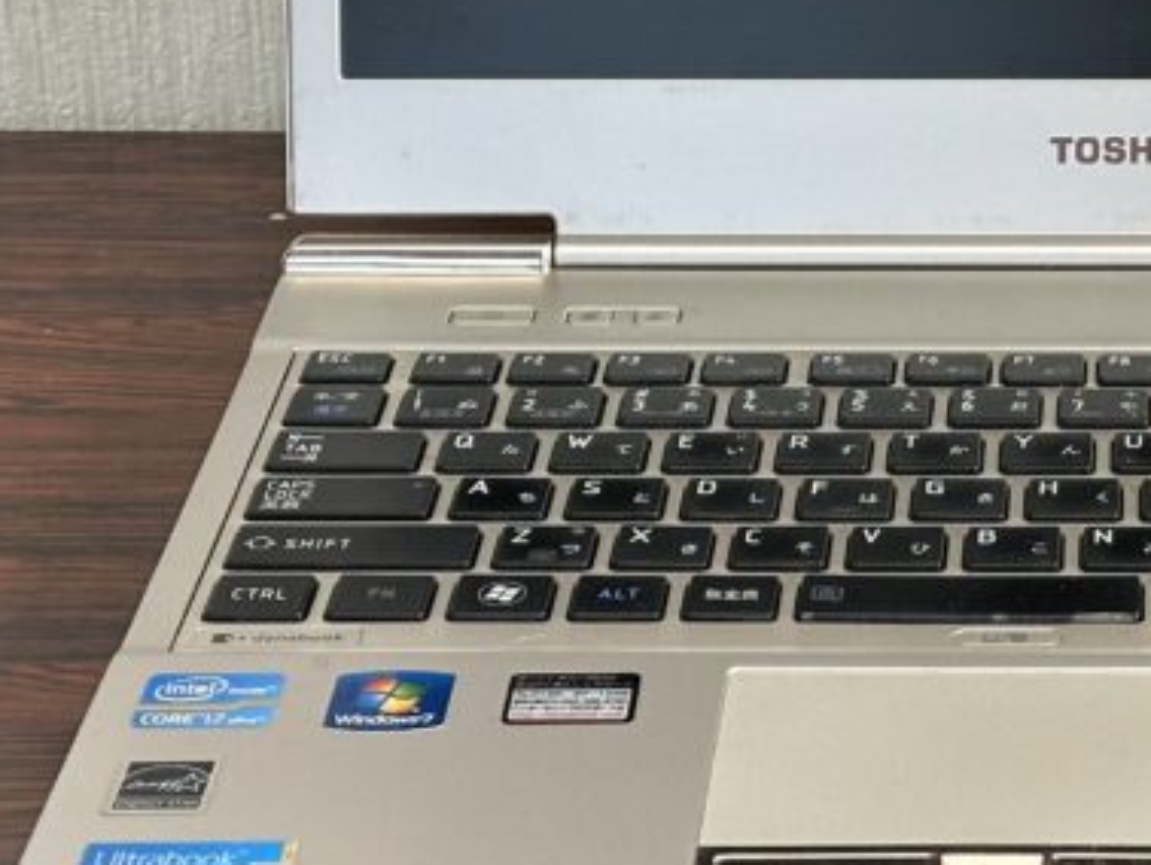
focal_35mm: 130
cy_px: 6
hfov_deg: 14.9
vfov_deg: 11.3
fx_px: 4325
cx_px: 1133
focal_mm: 6.86
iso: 125
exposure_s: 1/50
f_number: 1.78
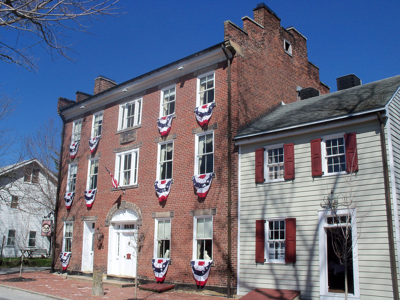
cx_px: 200
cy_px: 150
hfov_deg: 52.6
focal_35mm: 35
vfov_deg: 40.7
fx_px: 404
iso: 80
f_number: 5.5
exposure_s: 1/500
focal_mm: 6.3
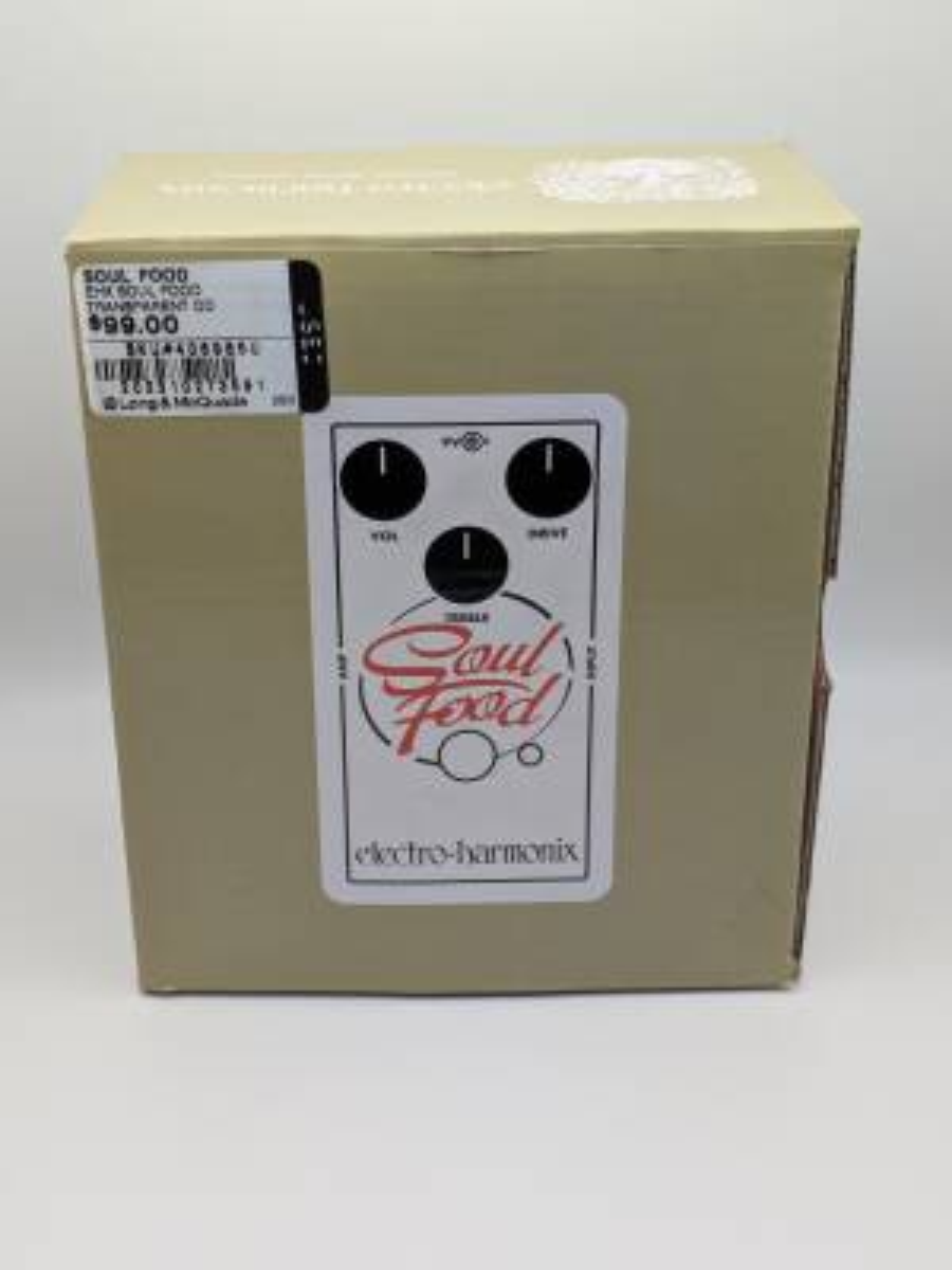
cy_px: 635
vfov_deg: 37.5
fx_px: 1870
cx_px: 476
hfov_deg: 28.6
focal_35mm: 51
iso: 46
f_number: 1.89
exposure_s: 1/120
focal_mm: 5.43
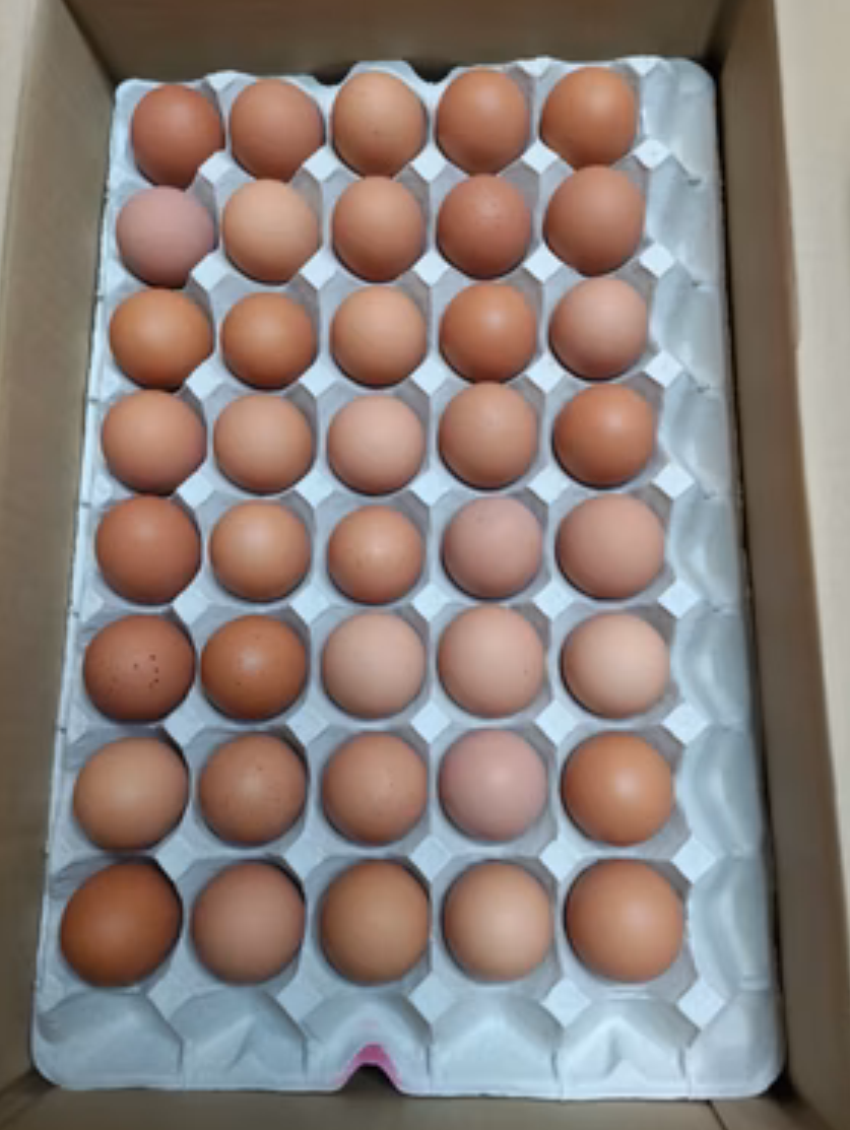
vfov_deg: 63.4
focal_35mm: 28
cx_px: 445
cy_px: 548
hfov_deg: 49.8
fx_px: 915
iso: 758
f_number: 1.79
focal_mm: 4.8
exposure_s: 1/50
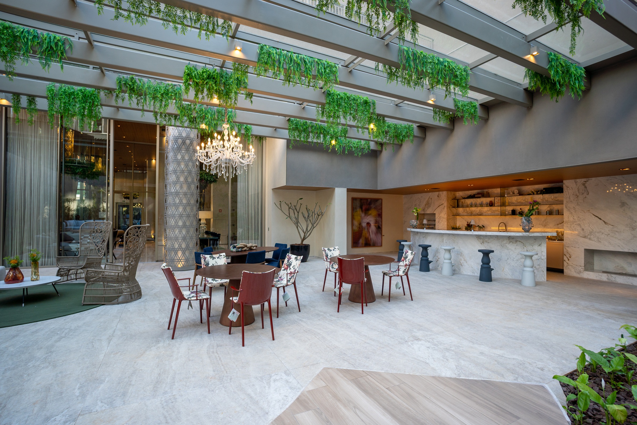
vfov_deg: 72.0
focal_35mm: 16
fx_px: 292
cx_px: 318
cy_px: 212
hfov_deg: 95.0
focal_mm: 11
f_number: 4
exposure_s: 1/60
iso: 100
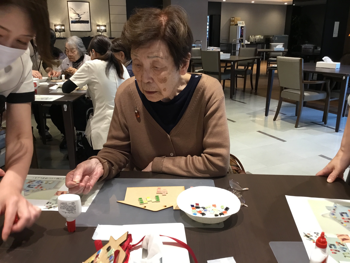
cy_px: 132
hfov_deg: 58.4
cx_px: 175
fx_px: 313
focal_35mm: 31
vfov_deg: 45.4
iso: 80
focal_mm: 3.3
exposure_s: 1/30
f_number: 2.4
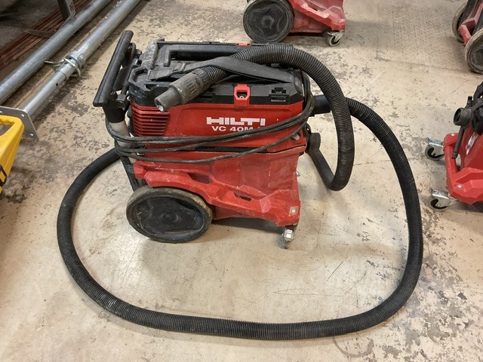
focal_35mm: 29
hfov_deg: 61.7
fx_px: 405
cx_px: 242
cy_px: 181
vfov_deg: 48.2
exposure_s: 1/50
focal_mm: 3
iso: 200
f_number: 1.8
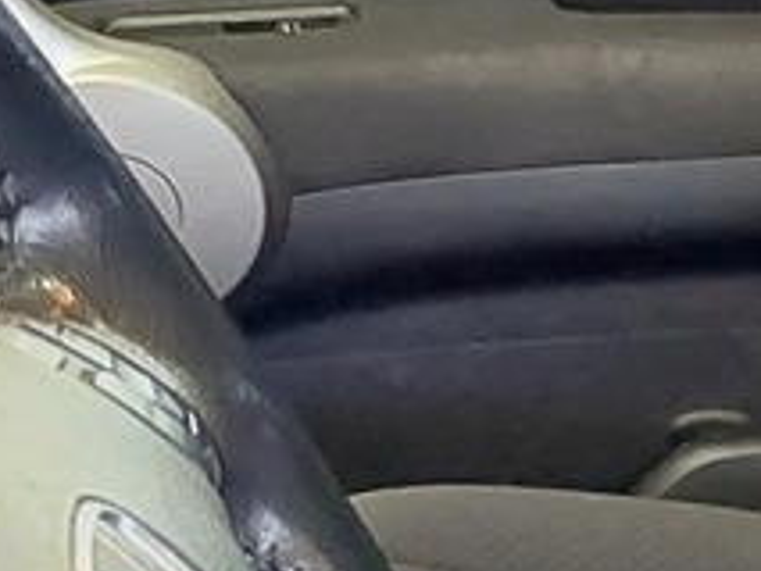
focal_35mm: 169
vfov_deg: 8.7
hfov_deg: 9.8
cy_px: 657
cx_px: 2036
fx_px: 3717
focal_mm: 5.23
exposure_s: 1/25
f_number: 1.8
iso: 800
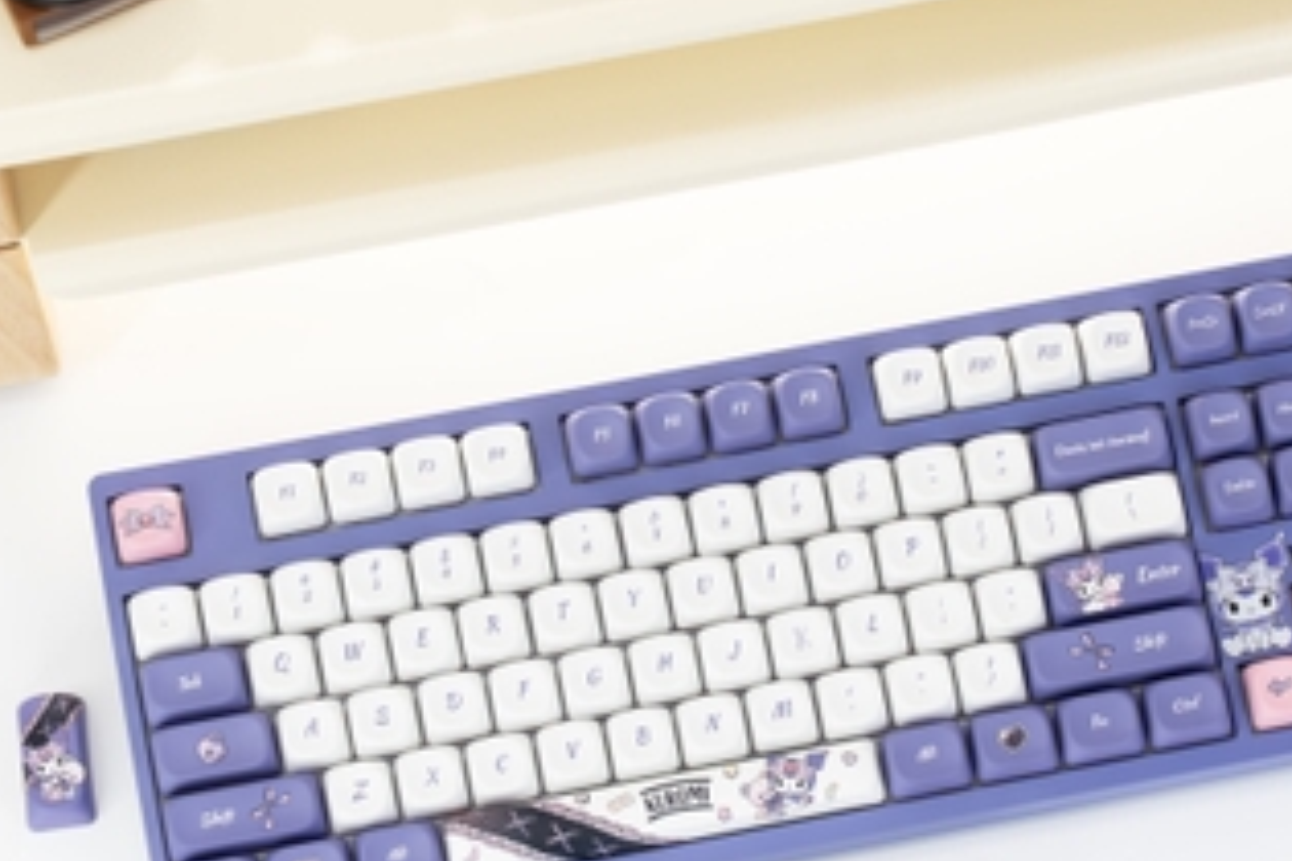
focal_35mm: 160
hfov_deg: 12.8
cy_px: 541
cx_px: 890
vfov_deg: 8.6
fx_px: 5742
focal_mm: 70
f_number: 6.3
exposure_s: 1/160
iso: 640
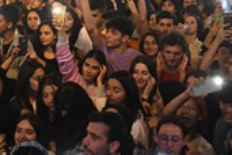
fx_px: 541
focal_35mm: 84
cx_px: 75
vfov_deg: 15.6
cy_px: -33
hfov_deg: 24.1
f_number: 3.5
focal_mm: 24
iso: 3200
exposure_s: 1/160
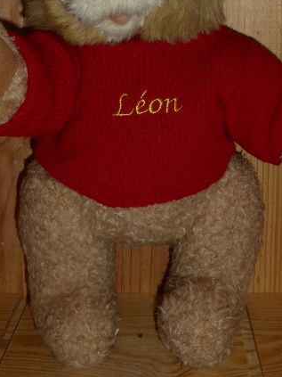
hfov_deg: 27.5
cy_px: 93
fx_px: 576
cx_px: 141
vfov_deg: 35.4
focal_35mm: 53
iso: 100
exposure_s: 1/60
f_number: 3.7
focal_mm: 6.1
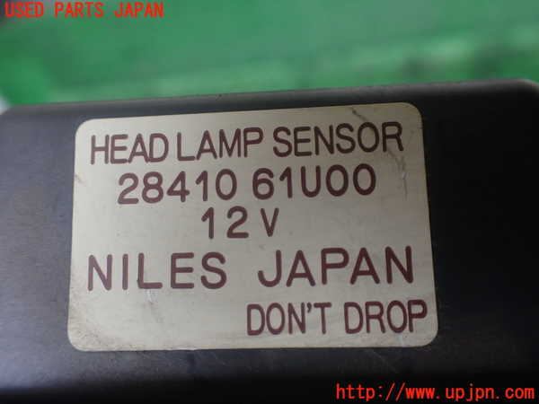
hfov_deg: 60.0
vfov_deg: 46.8
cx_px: 270
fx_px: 467
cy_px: 202
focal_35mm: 30
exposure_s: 1/125
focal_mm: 5.4
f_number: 2.3
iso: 200
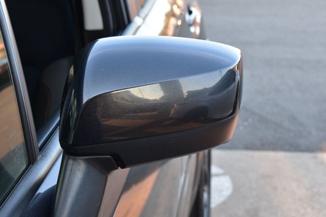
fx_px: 679
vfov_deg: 18.2
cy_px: 108
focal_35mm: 75
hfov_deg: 27.0
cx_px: 163
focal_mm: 50
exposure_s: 1/60
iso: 400
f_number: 8
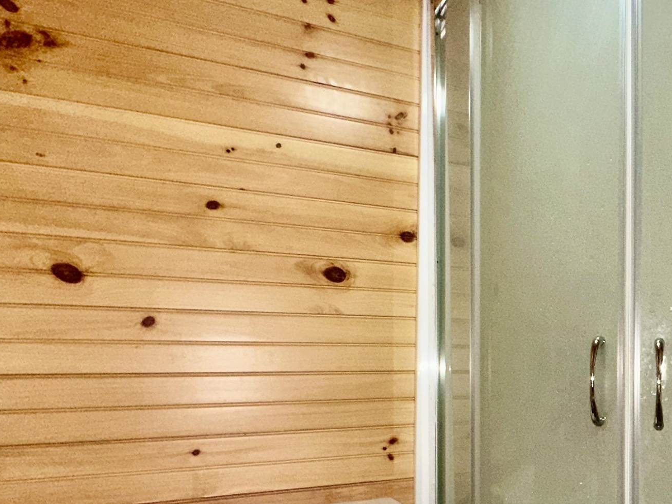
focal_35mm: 33
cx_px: 614
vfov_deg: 41.8
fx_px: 641
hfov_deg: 49.0
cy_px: 371
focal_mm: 2.22
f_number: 2.2
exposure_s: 1/60
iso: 125
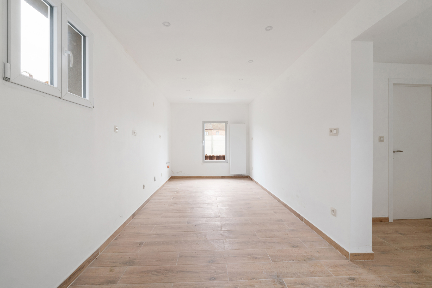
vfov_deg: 73.8
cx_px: 216
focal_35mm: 16
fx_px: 192
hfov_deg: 96.7
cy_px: 144
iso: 400
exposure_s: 1/1.25
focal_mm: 16
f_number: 11
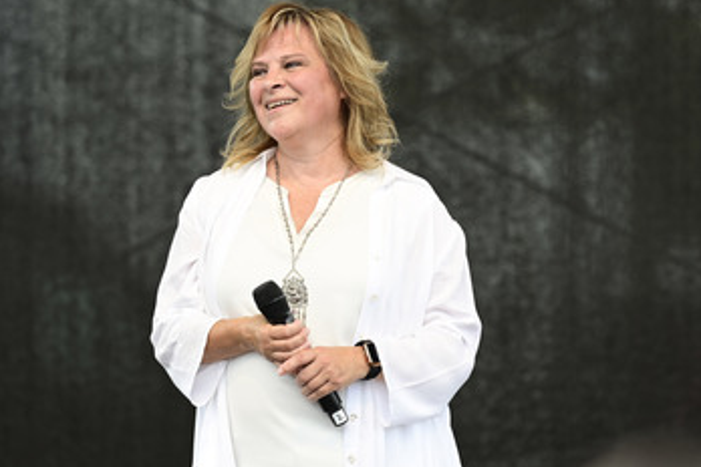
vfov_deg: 5.9
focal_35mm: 233
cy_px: 246
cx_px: 273
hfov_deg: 8.8
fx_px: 4537
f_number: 2.8
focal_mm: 180
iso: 100
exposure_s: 1/250
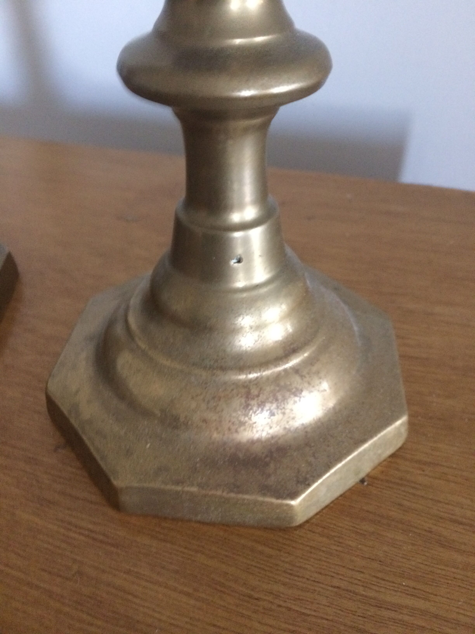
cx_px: 238
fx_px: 531
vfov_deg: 61.7
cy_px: 317
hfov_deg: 48.2
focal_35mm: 29
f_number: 2.2
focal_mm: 4.15
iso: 320
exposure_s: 1/20
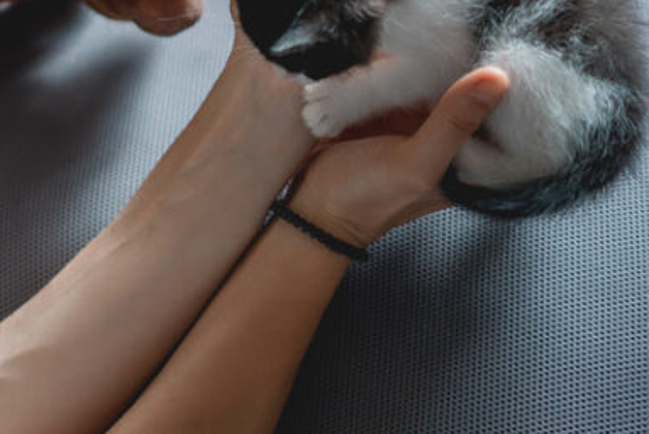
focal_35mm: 147
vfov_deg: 9.2
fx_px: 2652
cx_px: 22
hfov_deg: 13.8
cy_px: -118
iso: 200
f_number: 2.2
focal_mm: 55
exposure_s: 1/125
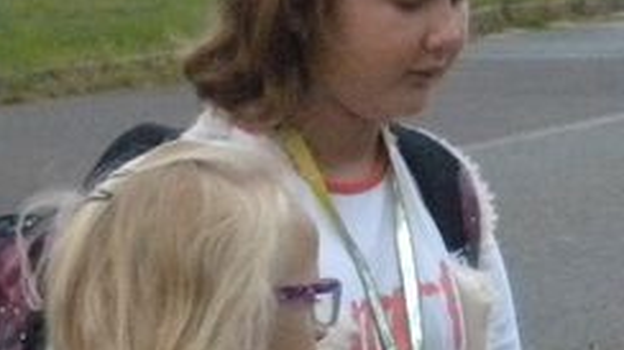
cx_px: 632
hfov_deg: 5.1
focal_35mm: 422
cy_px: 241
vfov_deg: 2.9
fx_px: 6979
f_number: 5.9
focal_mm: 18.9
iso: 800
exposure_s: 1/60
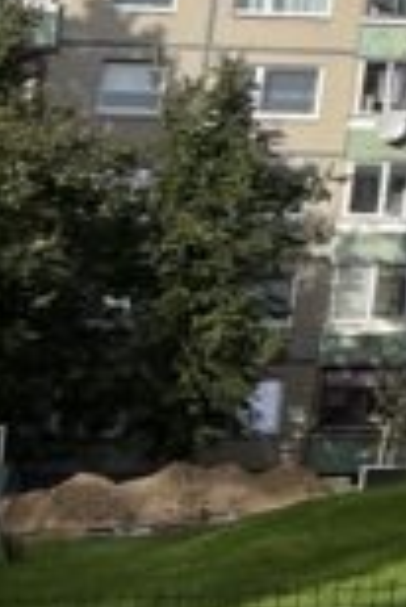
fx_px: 3038
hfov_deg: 5.7
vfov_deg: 10.9
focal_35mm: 180
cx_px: 2006
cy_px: -378
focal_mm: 5.7
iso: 50
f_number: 1.5
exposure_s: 1/5882
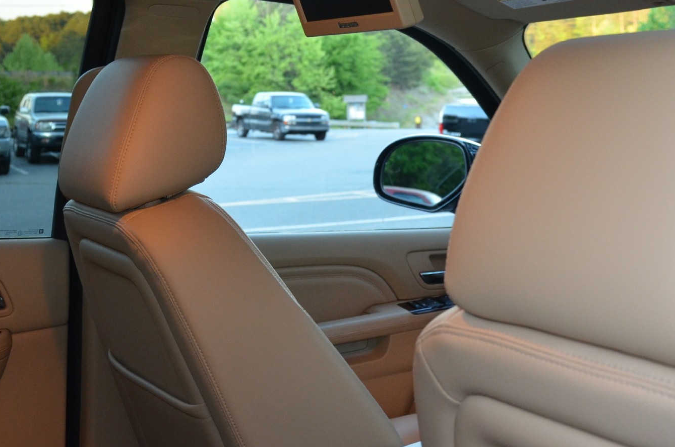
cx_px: 357
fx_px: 1048
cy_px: 75
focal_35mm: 56
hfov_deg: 35.7
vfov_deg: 23.6
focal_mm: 20
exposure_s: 1/80
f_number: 3.5
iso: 800
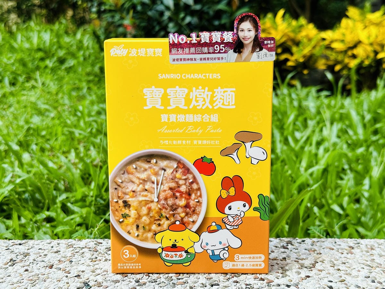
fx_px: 534
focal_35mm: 48
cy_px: 144
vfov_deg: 30.3
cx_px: 192
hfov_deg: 39.7
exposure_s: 1/104
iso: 80
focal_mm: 6.86
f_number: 1.78
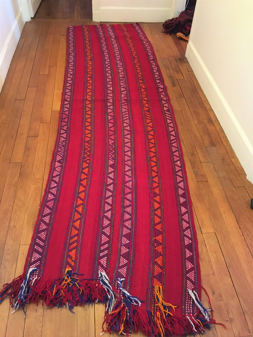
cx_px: 126
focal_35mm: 29
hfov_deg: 48.2
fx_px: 283
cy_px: 168
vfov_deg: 61.7
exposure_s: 1/17
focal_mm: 4.15
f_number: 2.2
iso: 320
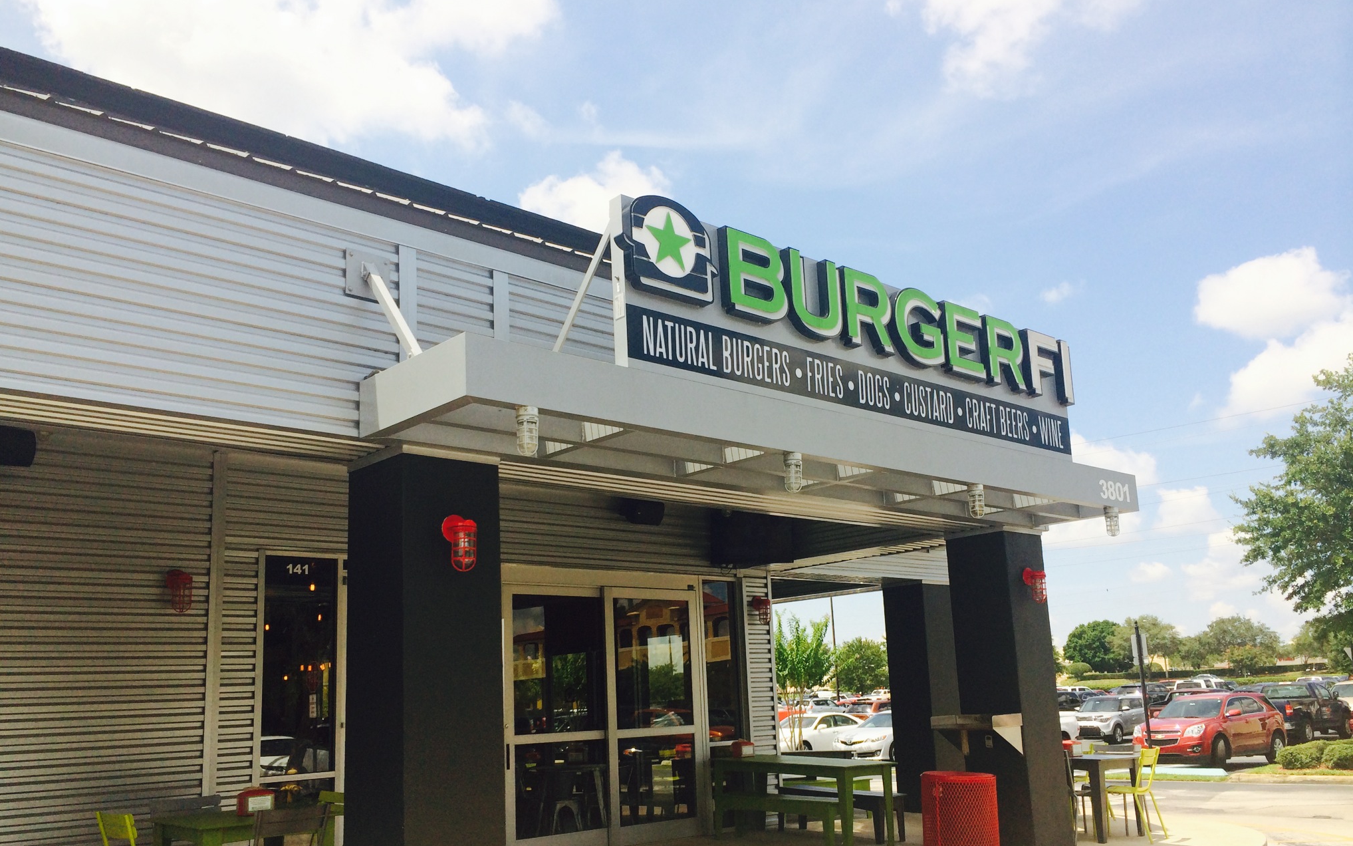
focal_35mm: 32
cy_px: 494
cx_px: 677
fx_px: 1180
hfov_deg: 59.7
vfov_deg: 39.3
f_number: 2.2
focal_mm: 4.12
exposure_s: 1/1709
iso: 40
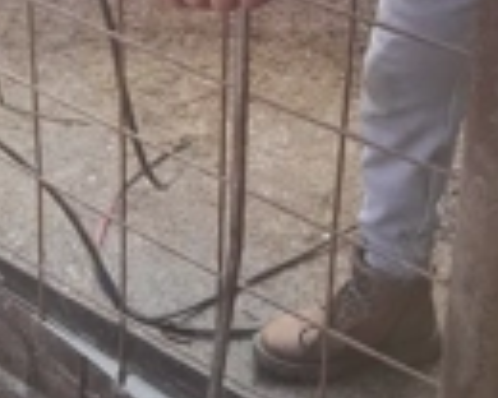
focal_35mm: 78
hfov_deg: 24.4
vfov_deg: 18.9
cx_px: 245
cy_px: -42
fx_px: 1150
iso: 40
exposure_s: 1/50
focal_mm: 3.98
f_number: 1.8
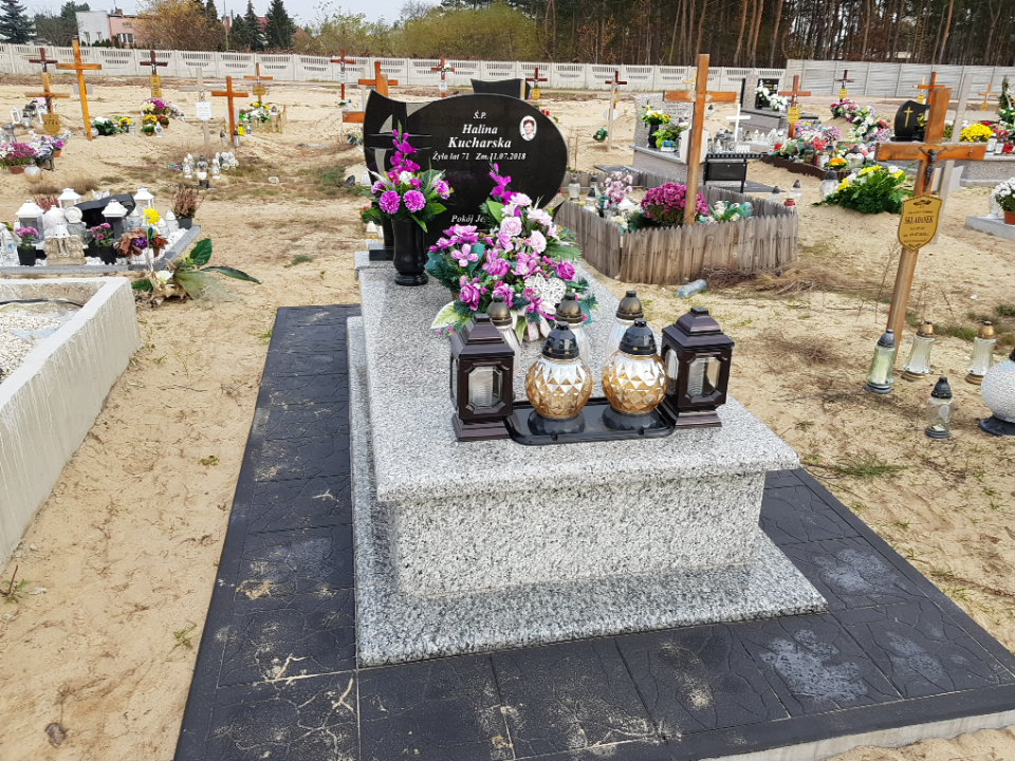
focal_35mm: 26
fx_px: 762
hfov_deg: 67.3
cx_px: 508
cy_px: 380
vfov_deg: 53.1
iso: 40
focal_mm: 4.2
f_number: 1.7
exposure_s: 1/267
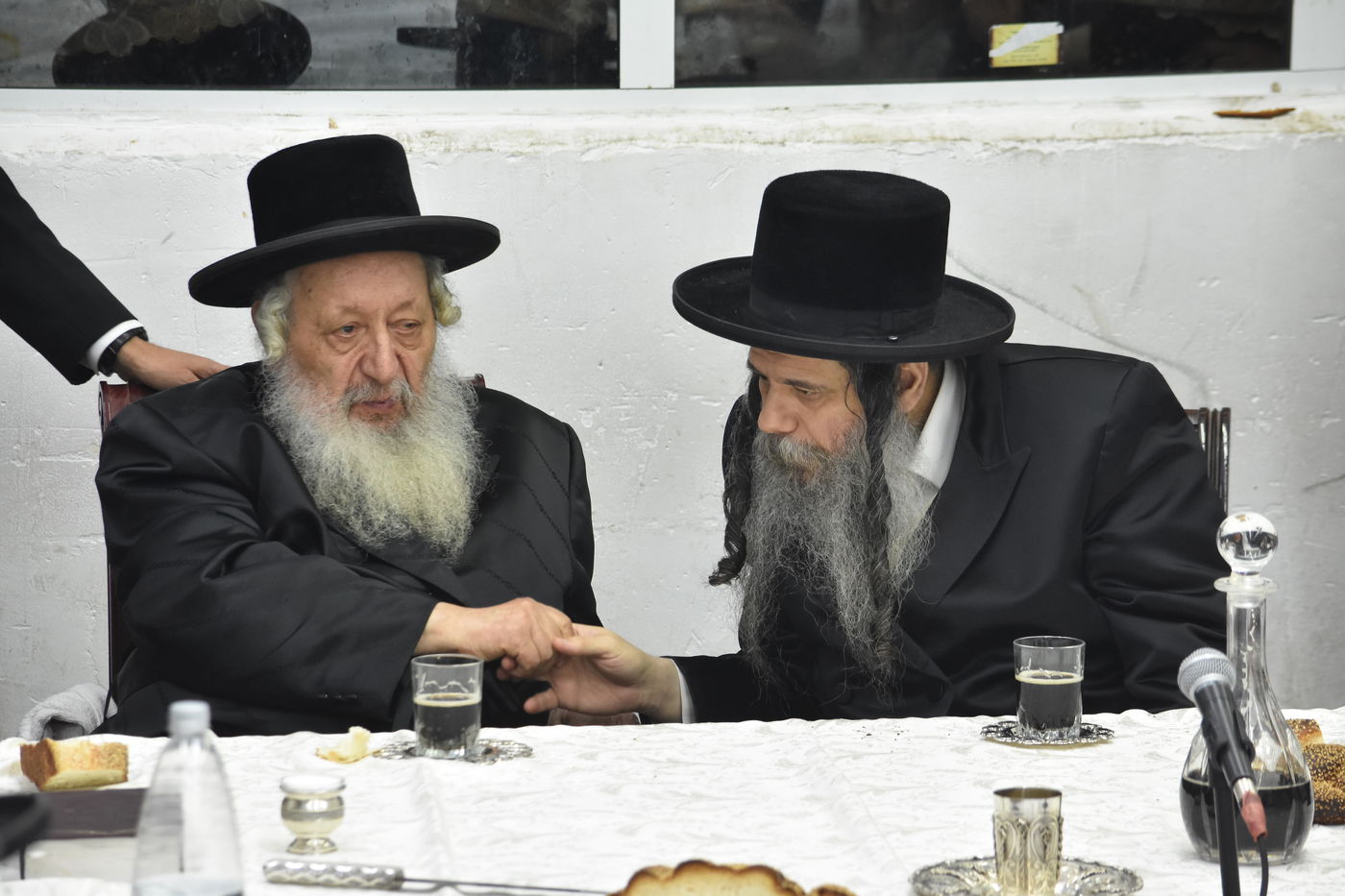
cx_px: 672
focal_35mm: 188
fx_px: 7004
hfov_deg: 11.0
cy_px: 448
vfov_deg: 7.3
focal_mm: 125
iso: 1600
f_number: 5.6
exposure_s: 1/60
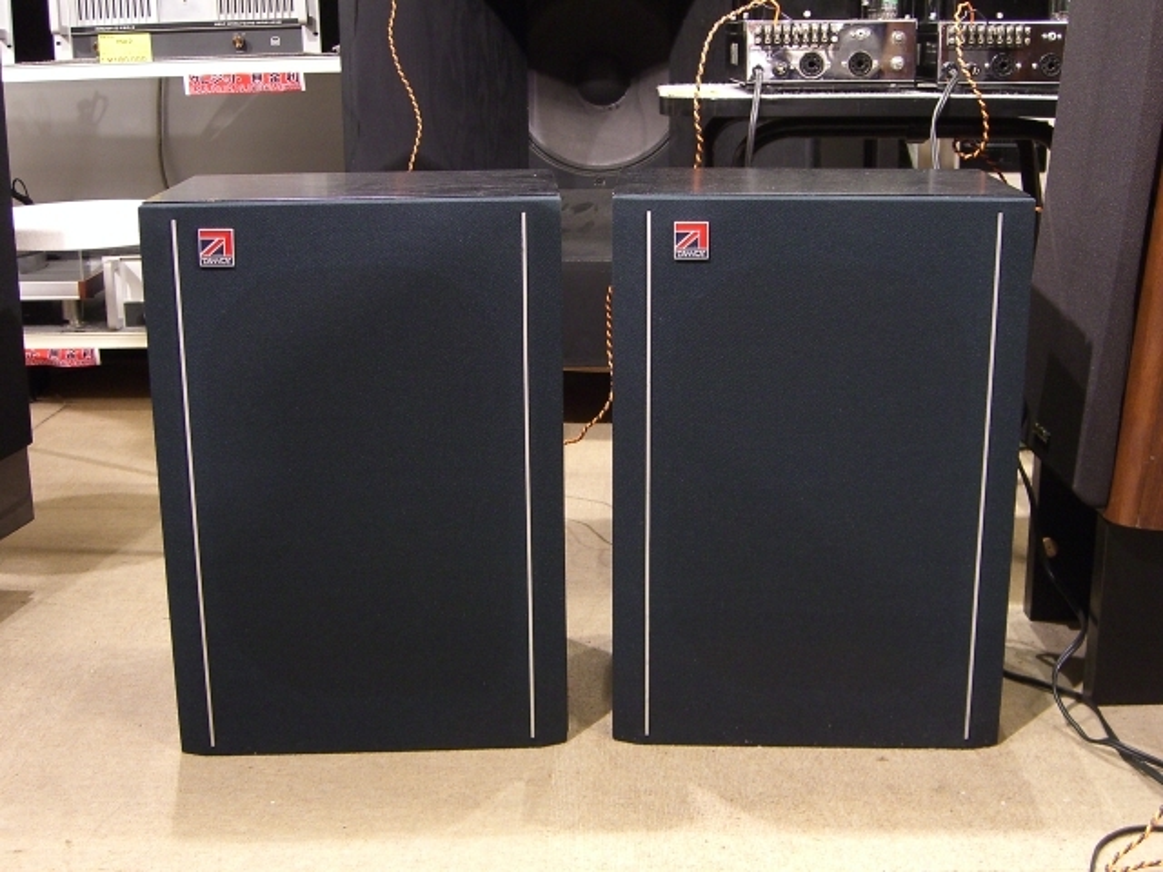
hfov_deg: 41.2
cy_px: 436
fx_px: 1545
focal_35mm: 46
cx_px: 582
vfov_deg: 31.5
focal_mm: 9.5
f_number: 3.1
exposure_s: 1/10
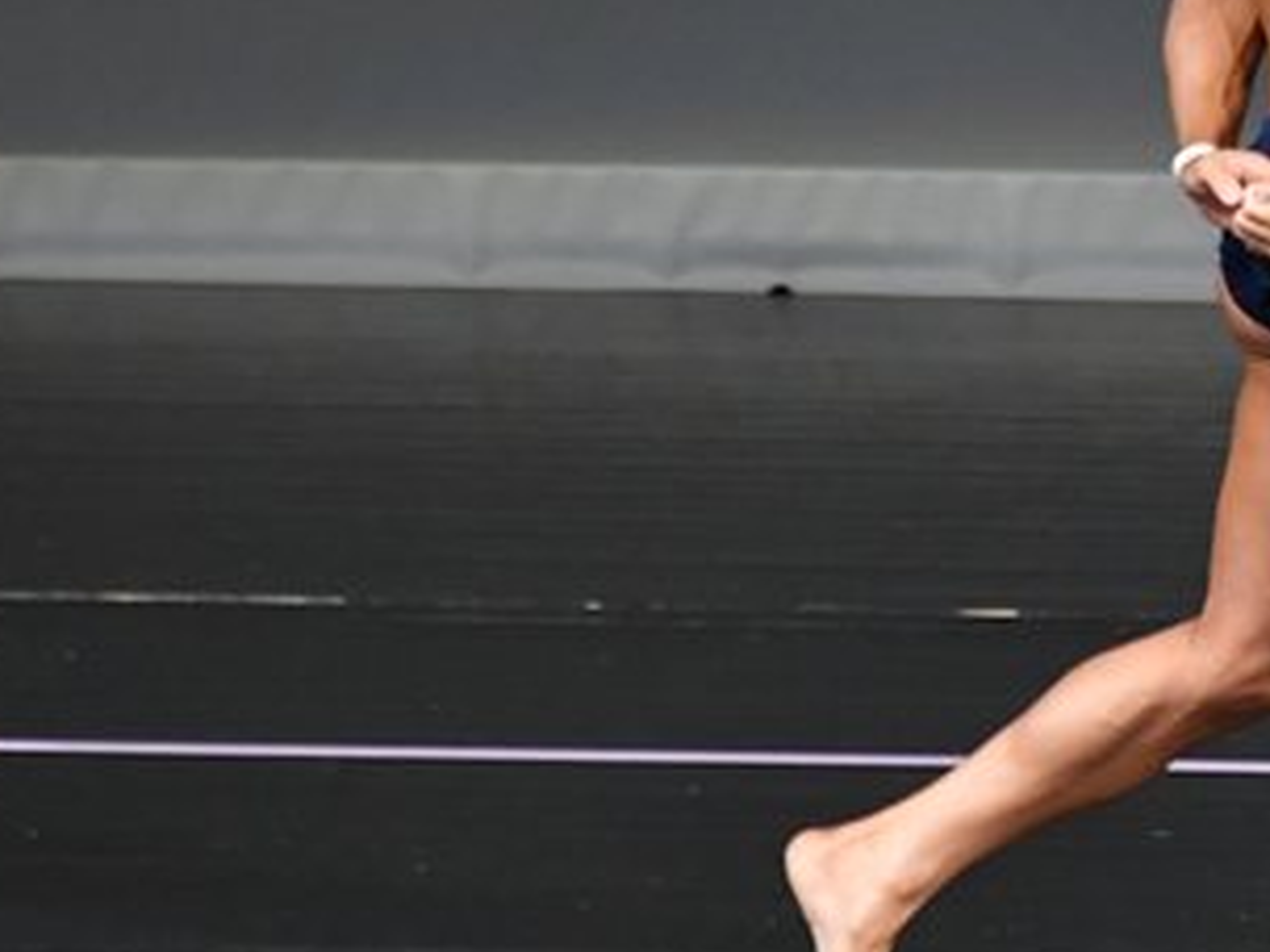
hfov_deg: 2.2
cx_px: 1556
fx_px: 33716
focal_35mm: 919
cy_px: 184
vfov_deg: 1.6
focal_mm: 250
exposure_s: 1/400
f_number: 5.6
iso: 4000
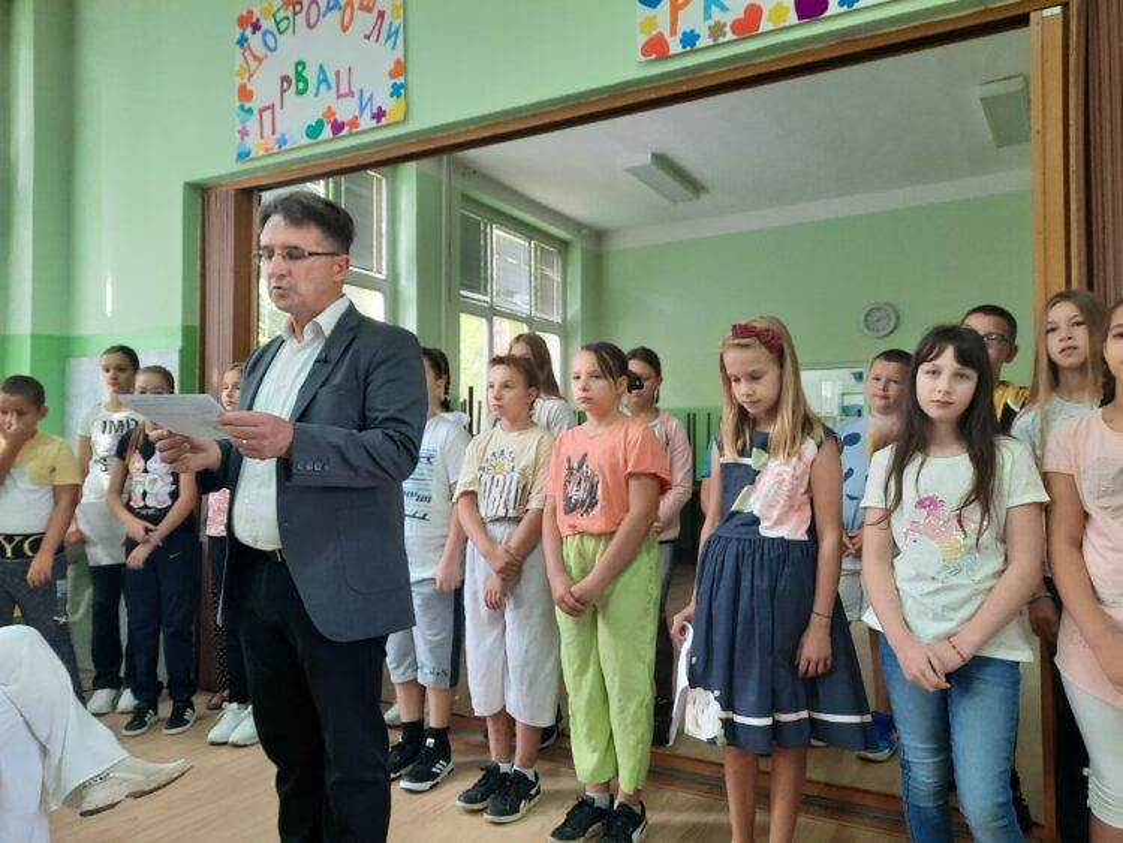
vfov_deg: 54.9
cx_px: 562
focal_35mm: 25
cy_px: 422
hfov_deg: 69.4
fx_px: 811
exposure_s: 1/33
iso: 320
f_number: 2
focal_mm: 4.6
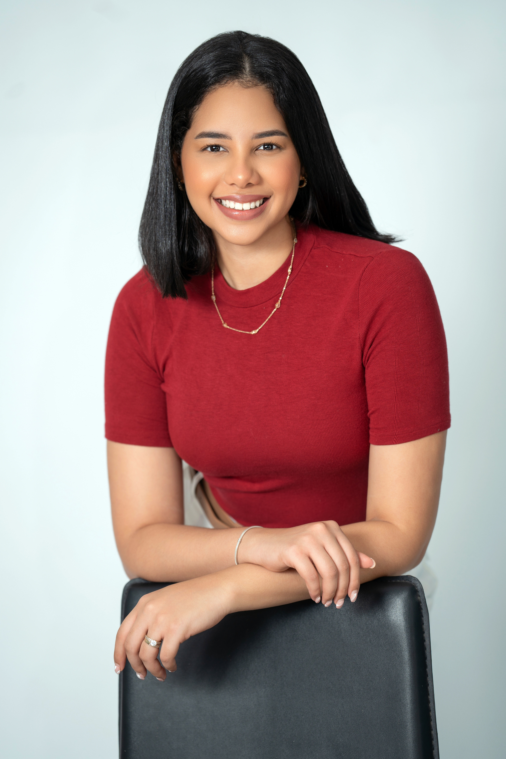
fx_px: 2705
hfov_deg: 10.7
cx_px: 253
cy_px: 380
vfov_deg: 16.0
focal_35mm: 128
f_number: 2.8
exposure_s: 1/160
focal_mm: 128.3
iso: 160
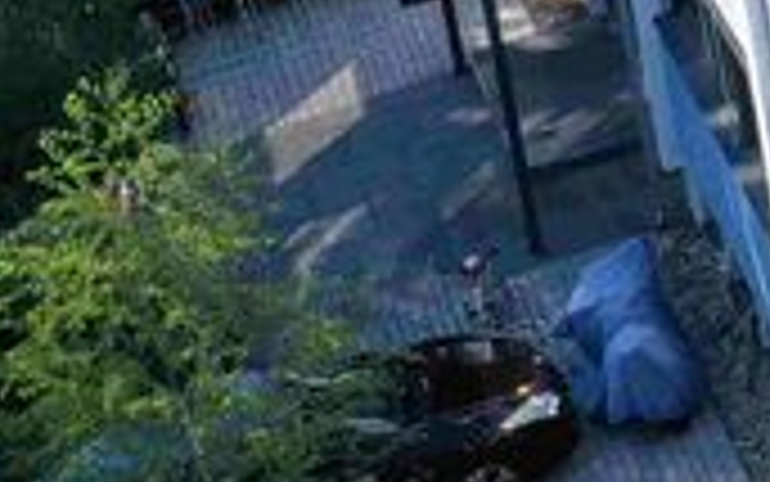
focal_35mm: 167
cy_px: -565
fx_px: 3506
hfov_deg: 9.8
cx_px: 2247
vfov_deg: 7.5
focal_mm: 10.26
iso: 100
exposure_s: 1/240
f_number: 5
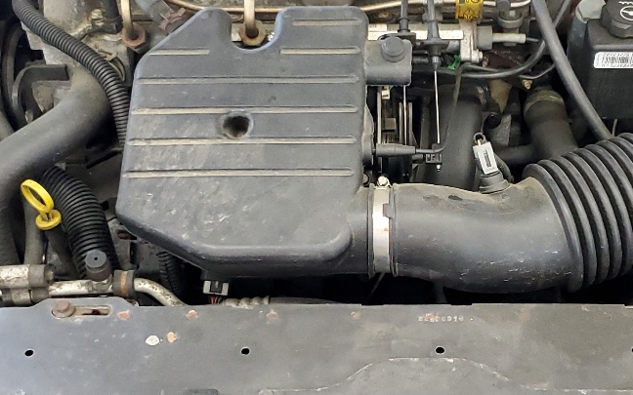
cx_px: 416
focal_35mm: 68
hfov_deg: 30.0
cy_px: 189
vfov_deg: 19.1
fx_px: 1173
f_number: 1.5
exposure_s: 1/40
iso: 317
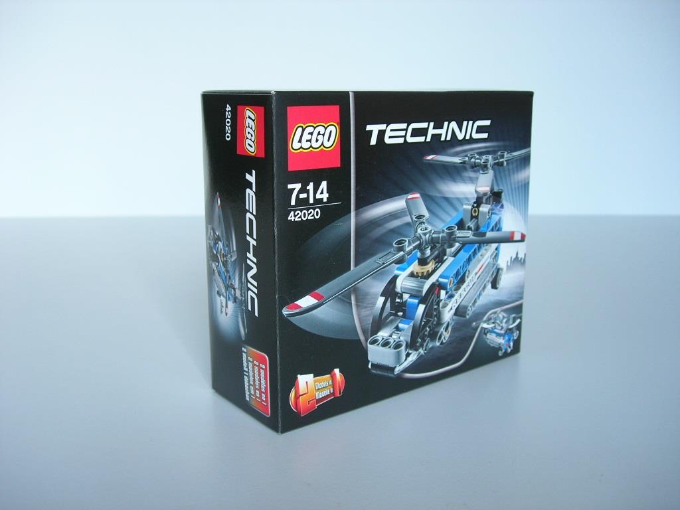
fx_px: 746
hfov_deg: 49.0
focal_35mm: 38
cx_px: 340
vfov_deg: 37.7
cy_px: 255
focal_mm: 7.8
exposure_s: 1/6.3
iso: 64
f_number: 2.8
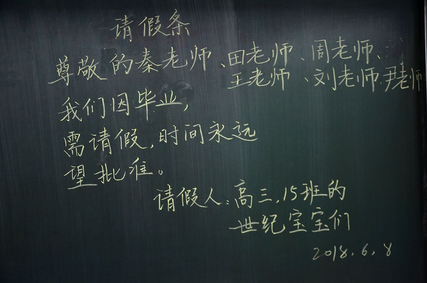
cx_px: 214
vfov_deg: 36.7
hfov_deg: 53.2
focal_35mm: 36
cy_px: 142
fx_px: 426
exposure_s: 1/40
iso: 800
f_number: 3.8
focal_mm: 24
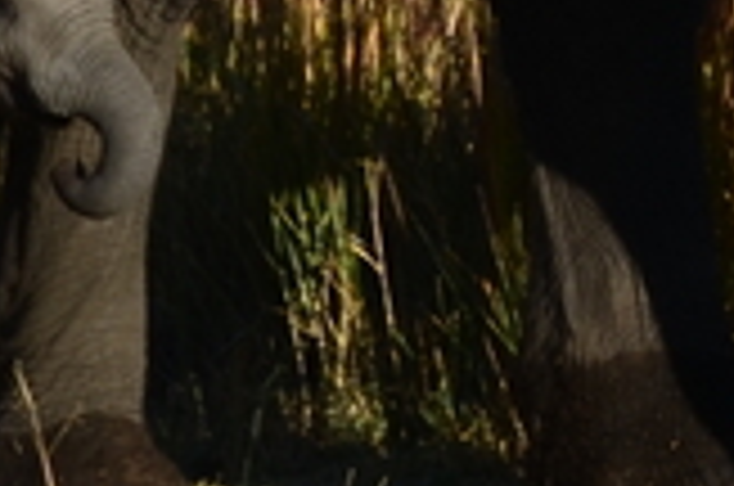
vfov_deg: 1.2
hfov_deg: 1.8
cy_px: -374
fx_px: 23910
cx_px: 626
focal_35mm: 1175
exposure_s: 1/125
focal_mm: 100
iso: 100
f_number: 11
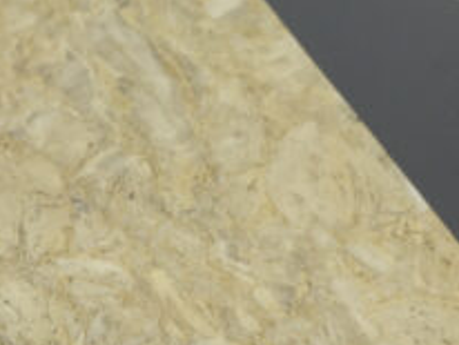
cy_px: 443
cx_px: 16
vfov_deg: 13.3
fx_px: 1434
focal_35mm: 108
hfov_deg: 17.8
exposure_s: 1/60
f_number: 2.2
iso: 32
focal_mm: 4.15
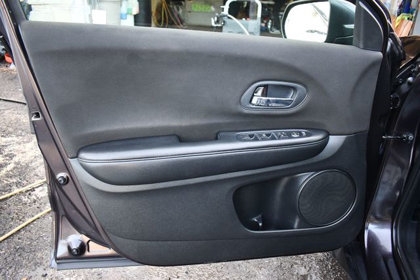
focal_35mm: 27
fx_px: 315
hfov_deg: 67.4
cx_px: 210
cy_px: 140
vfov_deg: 47.9
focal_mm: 18
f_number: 3.5
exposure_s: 1/125
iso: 1250
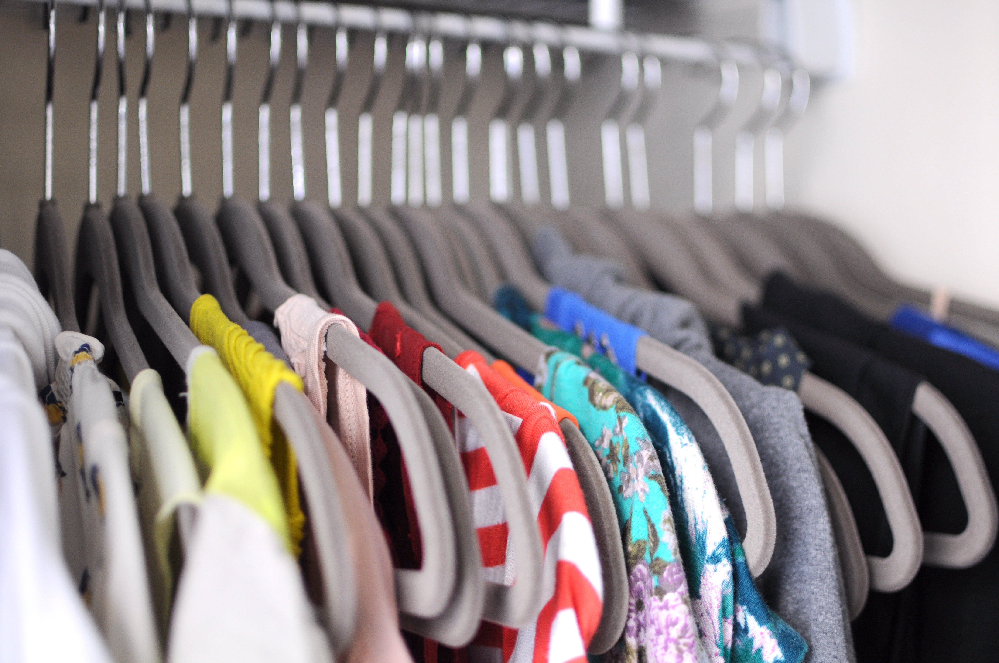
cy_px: 332
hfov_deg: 37.9
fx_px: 1455
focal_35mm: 52
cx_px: 500
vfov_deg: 25.7
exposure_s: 1/20
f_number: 1.8
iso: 400
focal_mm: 35
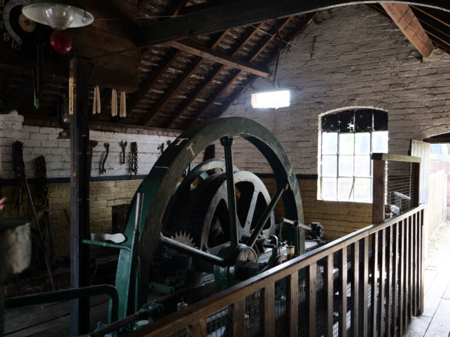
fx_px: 416
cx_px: 225
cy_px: 168
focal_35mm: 32
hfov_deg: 56.8
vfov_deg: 44.2
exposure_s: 1/60
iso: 250
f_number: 3.1
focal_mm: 16
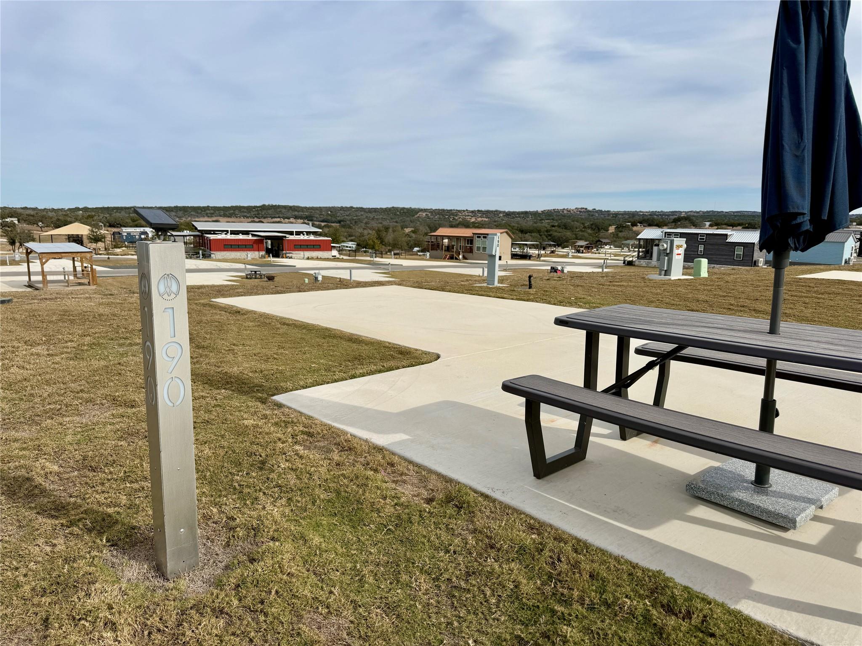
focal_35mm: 24
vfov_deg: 56.8
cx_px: 431
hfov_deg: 71.6
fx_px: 598
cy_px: 323
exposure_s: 1/7353
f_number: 1.78
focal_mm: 6.76
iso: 80
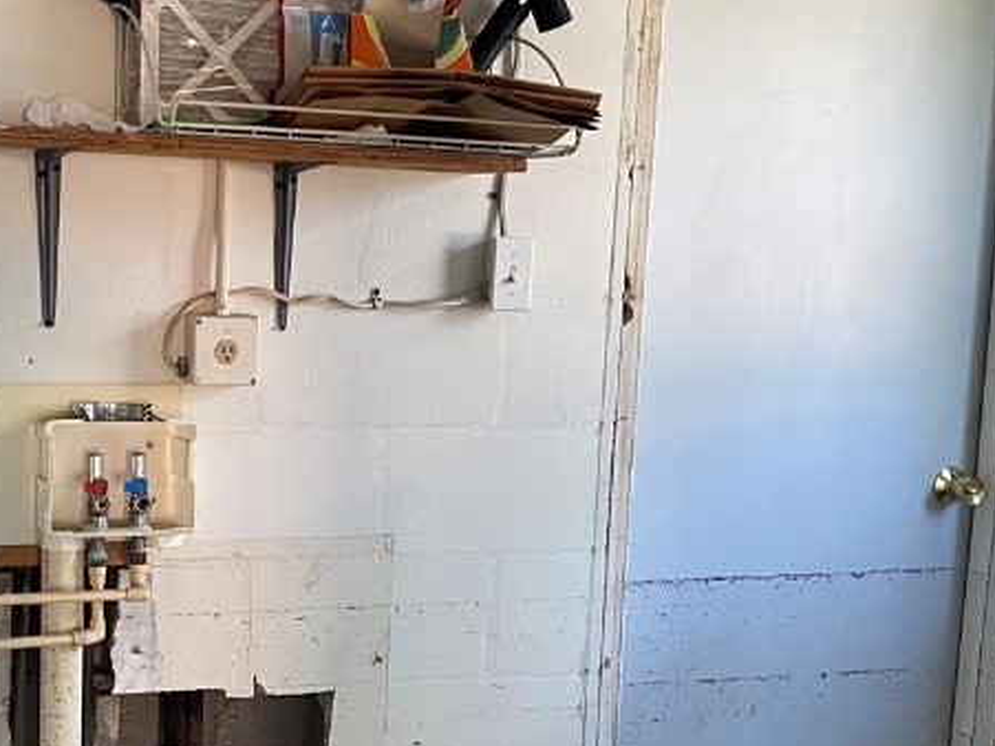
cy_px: 457
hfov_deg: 32.3
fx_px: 1695
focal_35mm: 59
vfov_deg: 24.7
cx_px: 302
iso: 125
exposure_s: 1/84
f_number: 1.8
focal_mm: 4.25
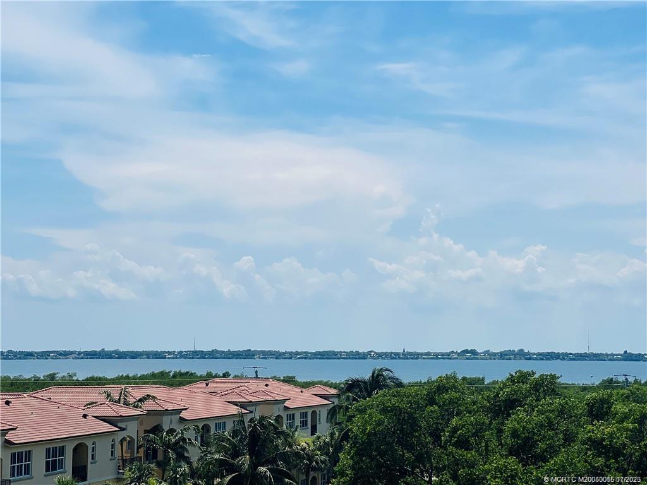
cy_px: 242
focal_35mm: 77
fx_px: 1439
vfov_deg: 19.1
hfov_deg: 25.3
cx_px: 324
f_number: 2.8
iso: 32
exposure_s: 1/2222
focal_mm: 9
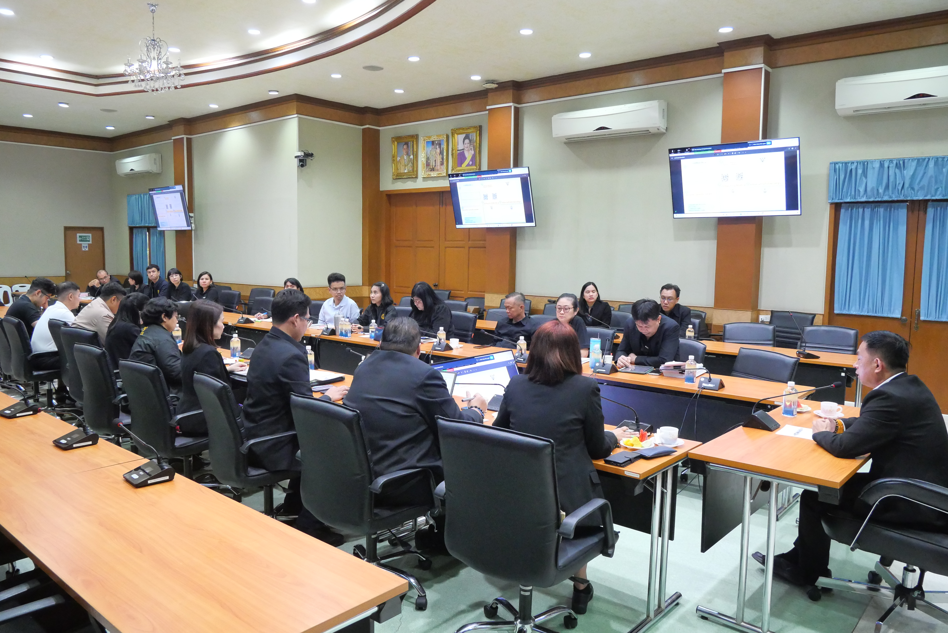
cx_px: 474
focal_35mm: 24
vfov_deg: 53.2
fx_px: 632
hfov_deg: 73.7
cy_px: 316
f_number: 5
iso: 3200
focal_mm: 12
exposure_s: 1/50
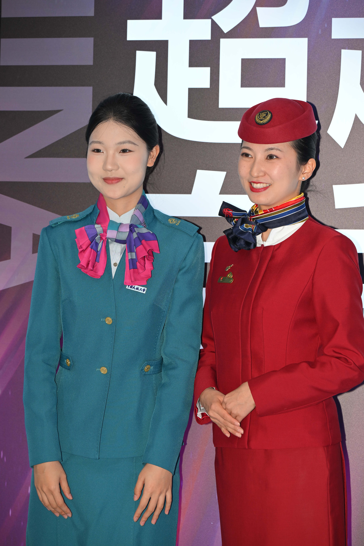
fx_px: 1820
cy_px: 273
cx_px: 182
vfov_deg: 17.1
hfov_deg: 11.4
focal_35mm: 120
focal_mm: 120
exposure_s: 1/250
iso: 400
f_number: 4
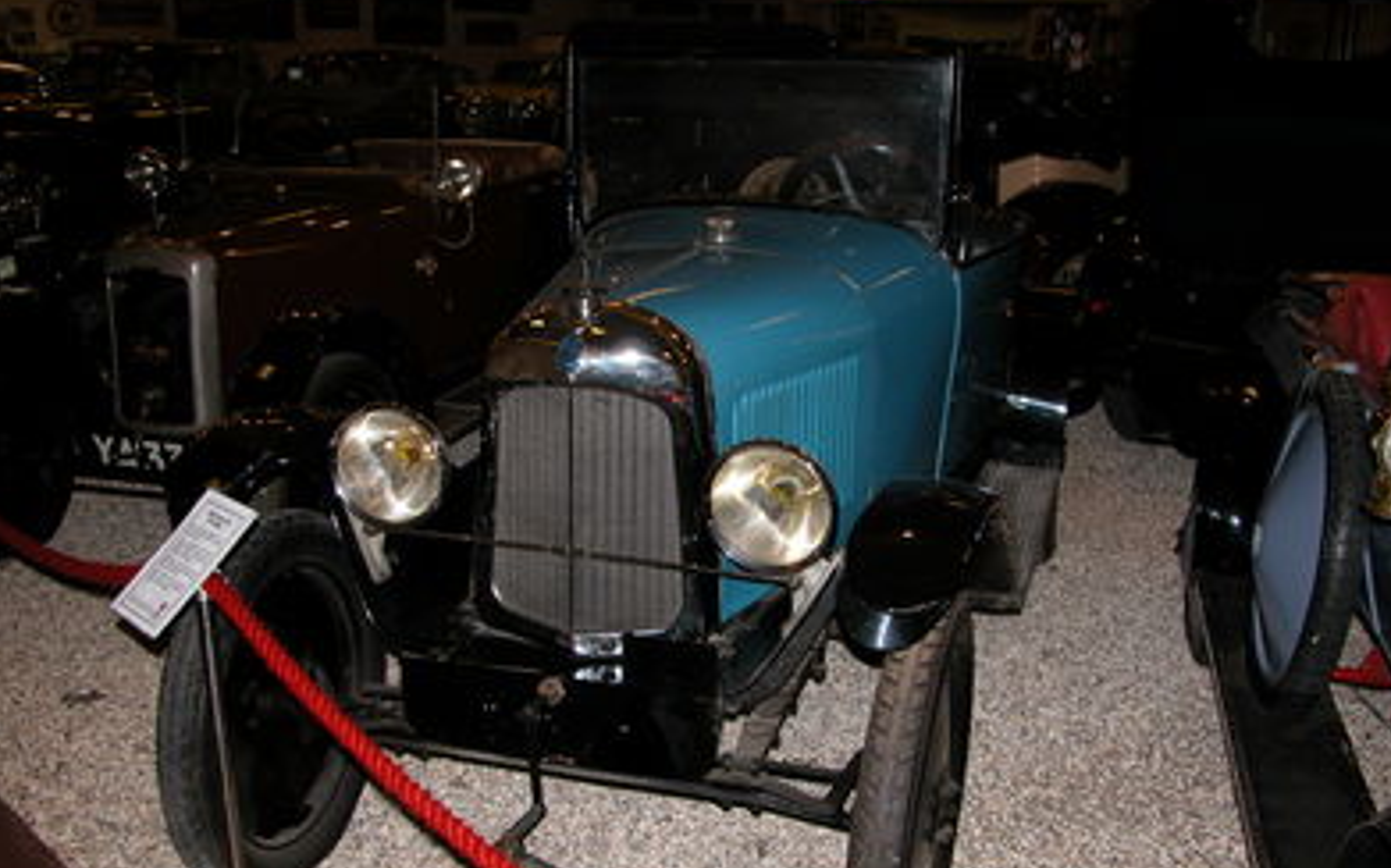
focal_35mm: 38
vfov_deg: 33.5
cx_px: 694
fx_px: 1440
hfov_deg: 51.6
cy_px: 480
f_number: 2.8
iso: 100
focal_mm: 8.9
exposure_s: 1/60
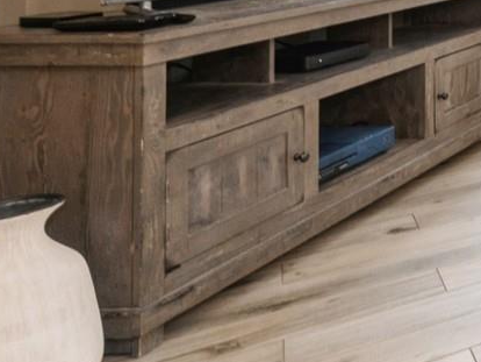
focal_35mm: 52
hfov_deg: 21.7
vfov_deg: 24.7
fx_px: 723
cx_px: 880
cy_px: -98
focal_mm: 14
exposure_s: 1/2.5
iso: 400
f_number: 11
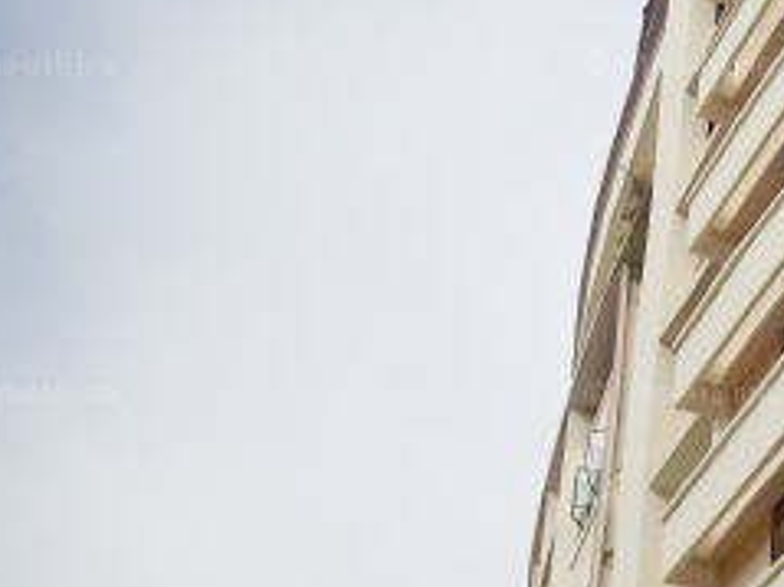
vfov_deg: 17.1
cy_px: 69
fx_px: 1924
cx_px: 830
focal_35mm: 85
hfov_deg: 22.0
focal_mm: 6.2
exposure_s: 1/640
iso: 80
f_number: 5.6
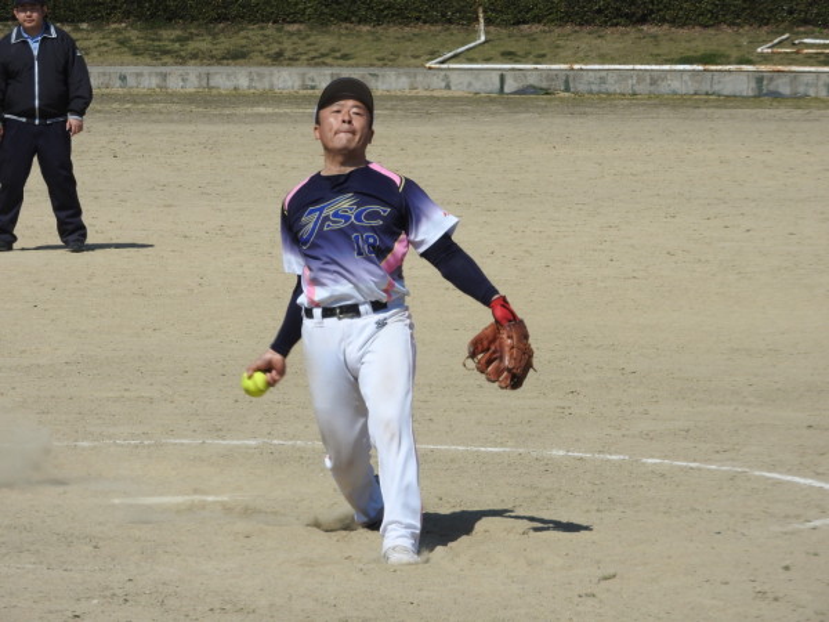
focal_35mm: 250
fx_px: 5987
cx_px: 414
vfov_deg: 5.9
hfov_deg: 7.9
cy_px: 311
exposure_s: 1/1000
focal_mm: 44.8
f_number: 5.5
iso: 100
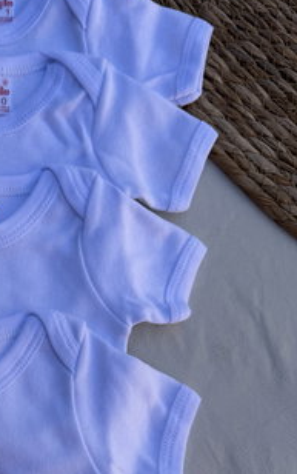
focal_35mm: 44
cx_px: -9
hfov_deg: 27.4
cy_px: 289
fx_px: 569
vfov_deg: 45.0
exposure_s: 1/2833
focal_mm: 6.76
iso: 80
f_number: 1.78
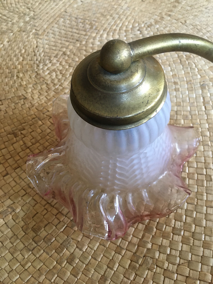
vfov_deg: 61.7
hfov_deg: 48.2
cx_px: 106
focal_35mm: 29
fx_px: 238
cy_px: 142
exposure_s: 1/20
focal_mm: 4.15
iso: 200
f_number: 2.2
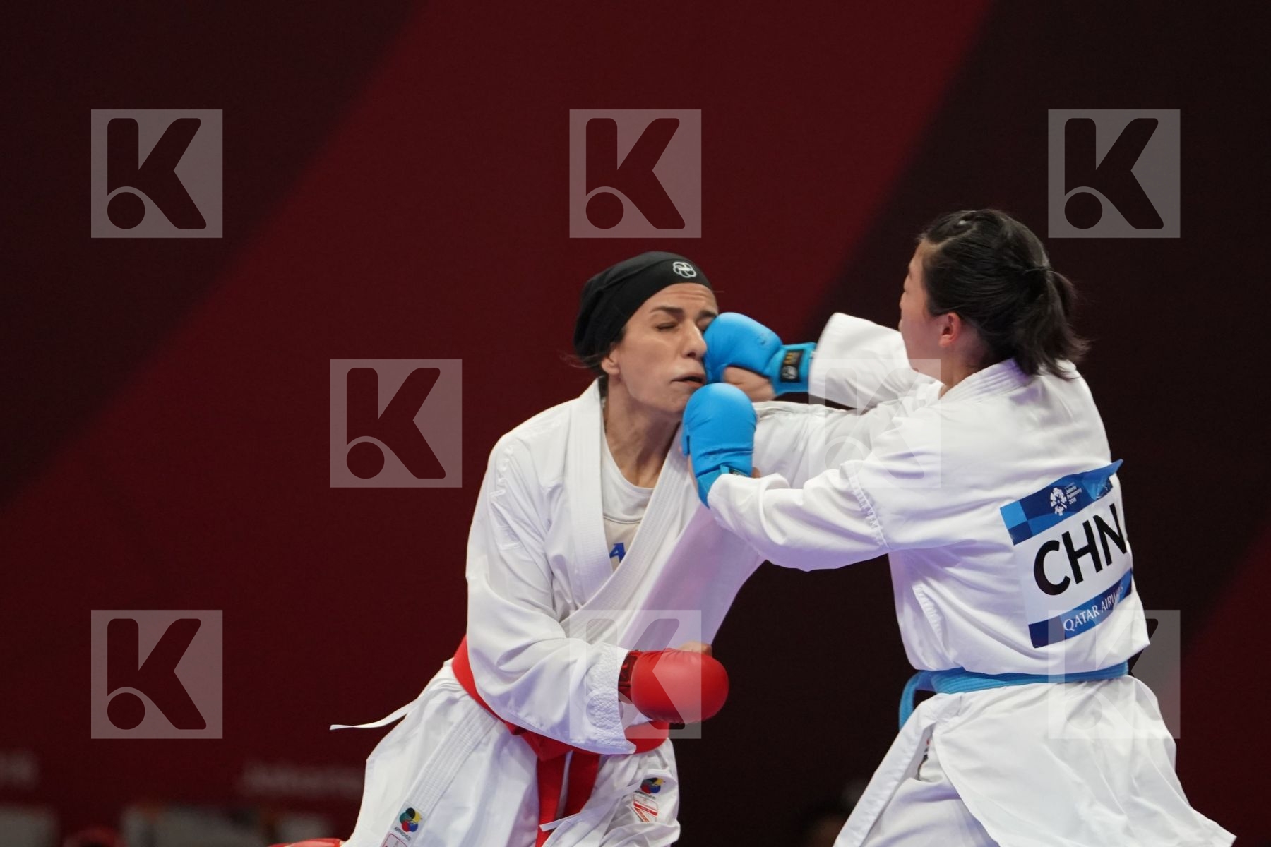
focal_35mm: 420
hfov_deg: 4.9
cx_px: 636
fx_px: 14827
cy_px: 424
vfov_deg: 3.3
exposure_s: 1/1000
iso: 3200
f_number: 4
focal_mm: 280
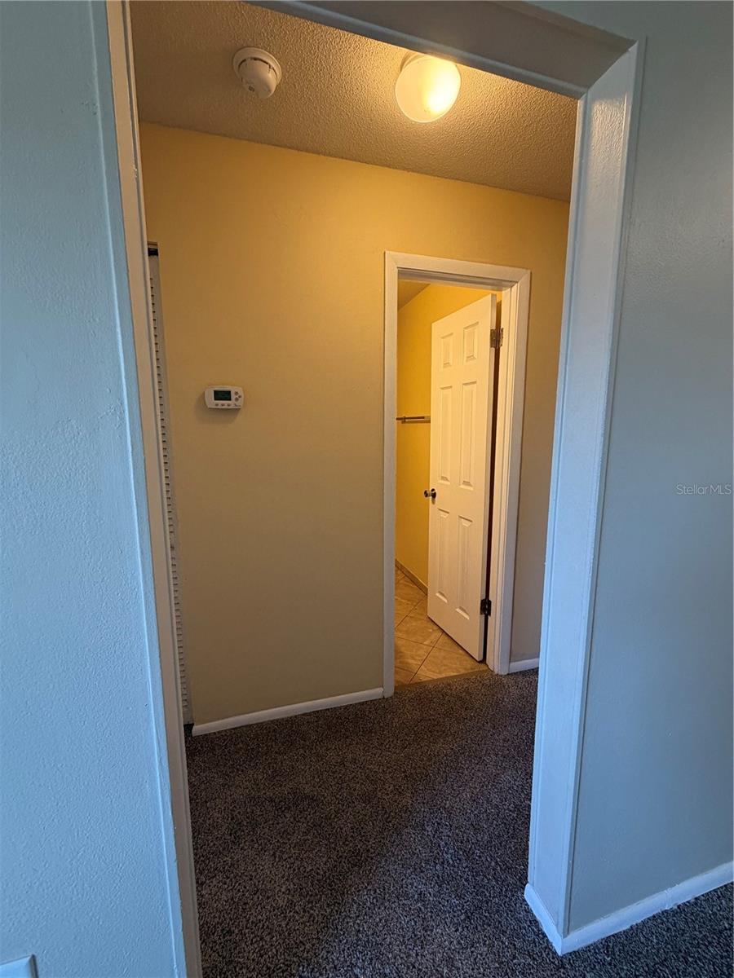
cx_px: 367
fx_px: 396
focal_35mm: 14
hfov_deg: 85.7
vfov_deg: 102.1
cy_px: 489
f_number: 2.2
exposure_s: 1/60
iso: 160
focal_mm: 2.22
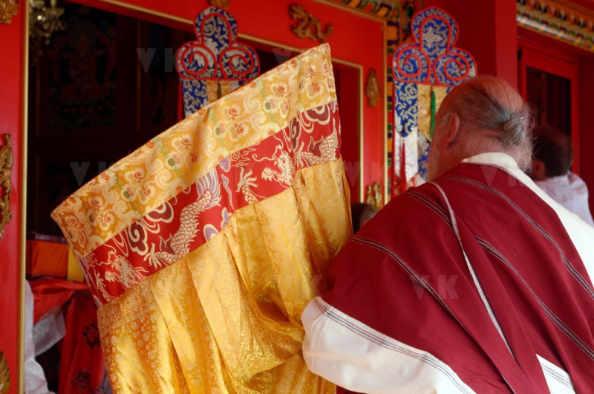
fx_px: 1729
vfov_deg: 13.0
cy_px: 197
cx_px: 297
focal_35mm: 105
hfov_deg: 19.5
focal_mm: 70
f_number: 6.3
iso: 100
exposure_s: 1/200
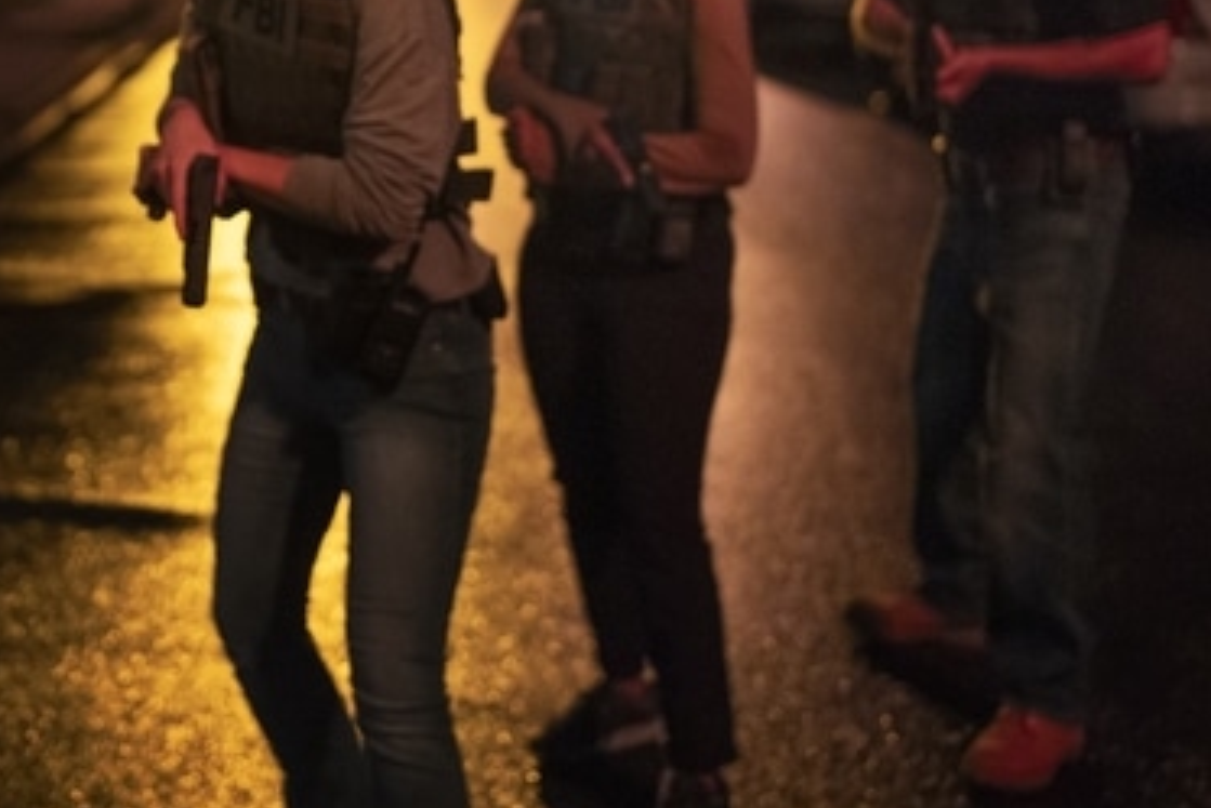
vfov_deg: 22.3
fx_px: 2019
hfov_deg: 32.7
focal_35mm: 60
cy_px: 135
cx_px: 282
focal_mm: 35
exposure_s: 1/200
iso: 4000
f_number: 1.4
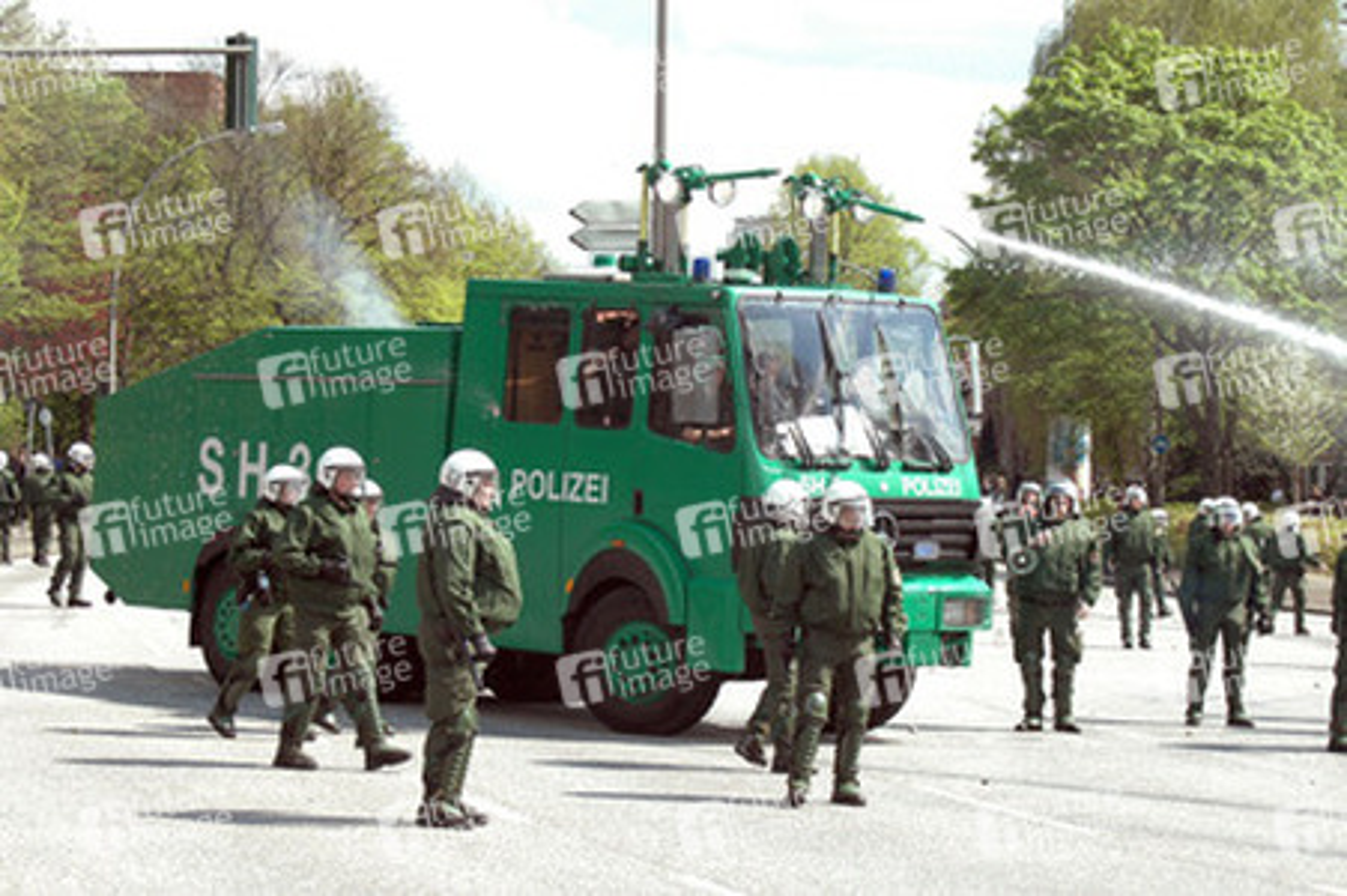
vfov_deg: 11.7
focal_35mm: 117
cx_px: 674
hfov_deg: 17.5
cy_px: 448
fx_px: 4374
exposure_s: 1/500
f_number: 11
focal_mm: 78
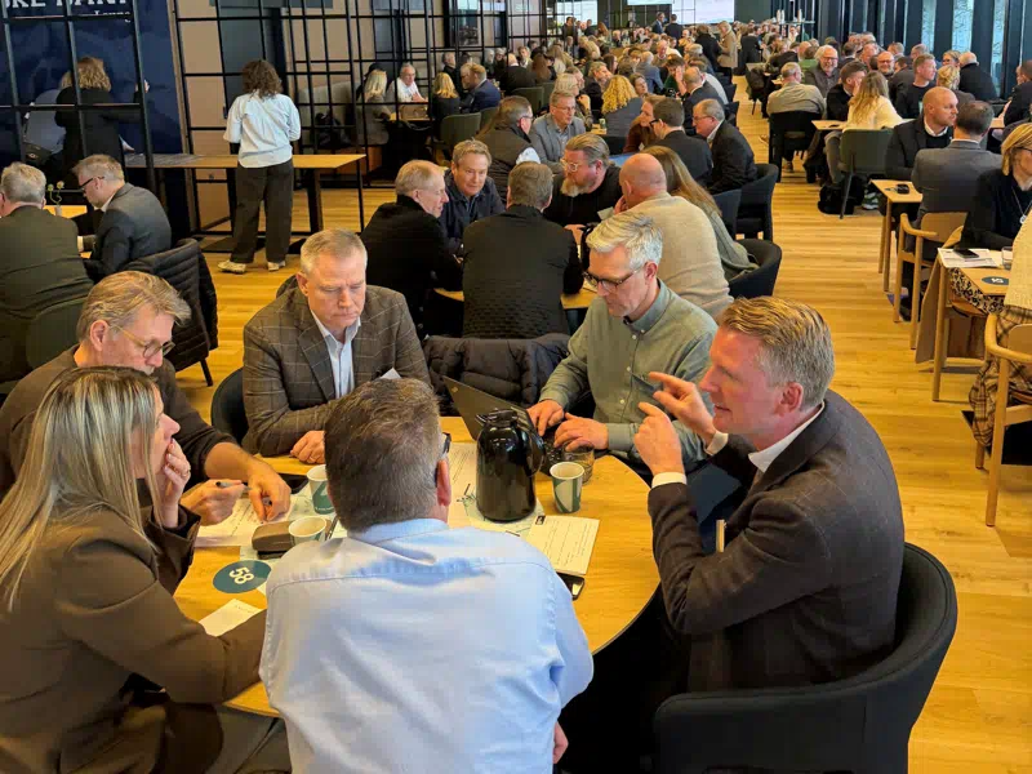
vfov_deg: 56.8
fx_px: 716
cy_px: 387
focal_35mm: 24
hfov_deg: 71.6
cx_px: 516
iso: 200
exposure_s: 1/66
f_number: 1.78
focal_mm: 6.76
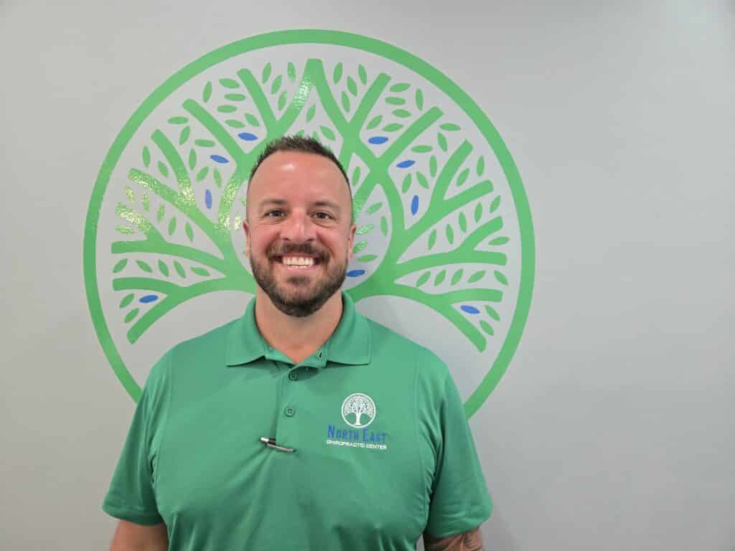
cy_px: 276
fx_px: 488
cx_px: 368
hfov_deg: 73.9
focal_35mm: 23
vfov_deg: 58.9
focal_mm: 5.4
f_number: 1.8
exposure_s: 1/60
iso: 640
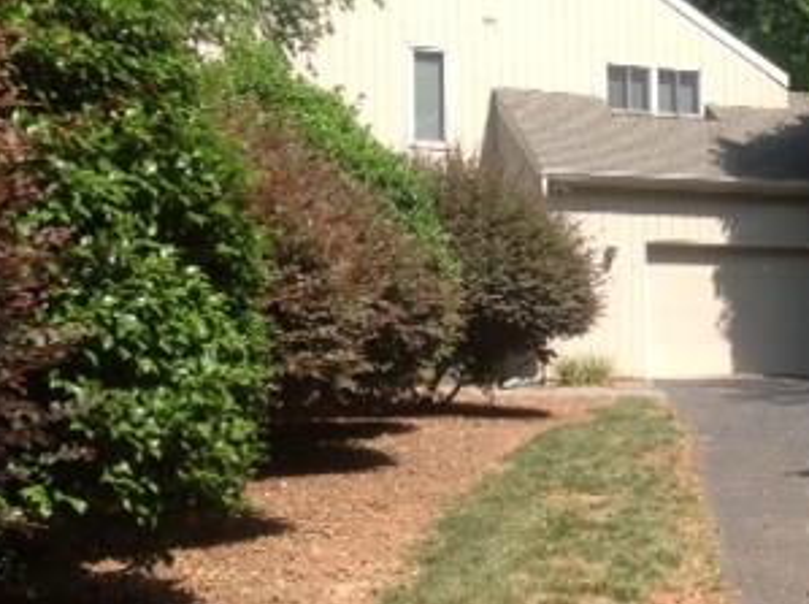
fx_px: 1749
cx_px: 850
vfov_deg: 19.6
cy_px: 298
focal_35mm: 75
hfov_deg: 24.6
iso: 50
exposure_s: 1/703
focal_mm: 4.28
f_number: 2.4
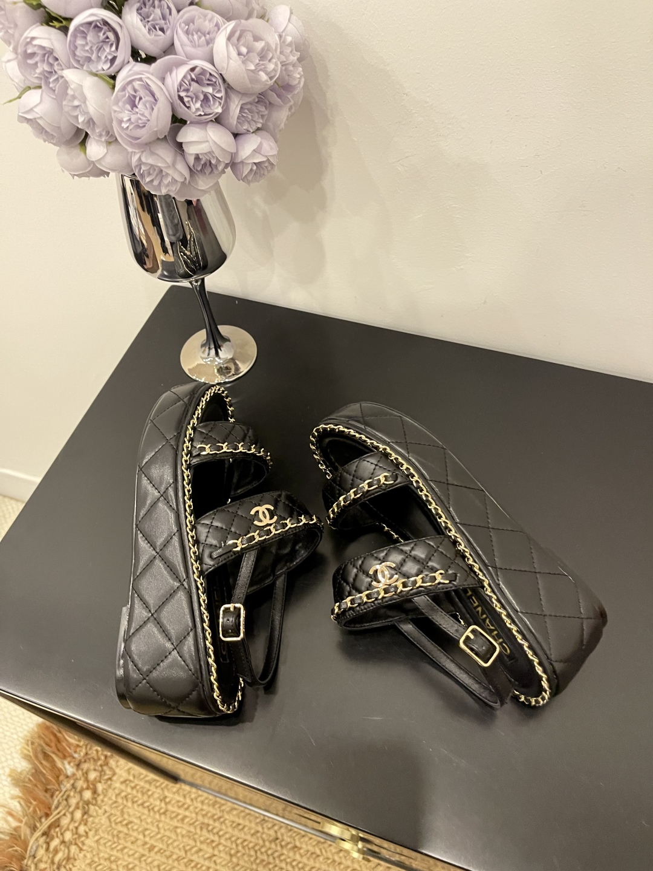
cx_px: 326
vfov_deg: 67.3
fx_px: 654
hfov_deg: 53.1
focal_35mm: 26
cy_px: 436
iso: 500
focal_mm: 5.1
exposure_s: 1/55
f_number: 1.6
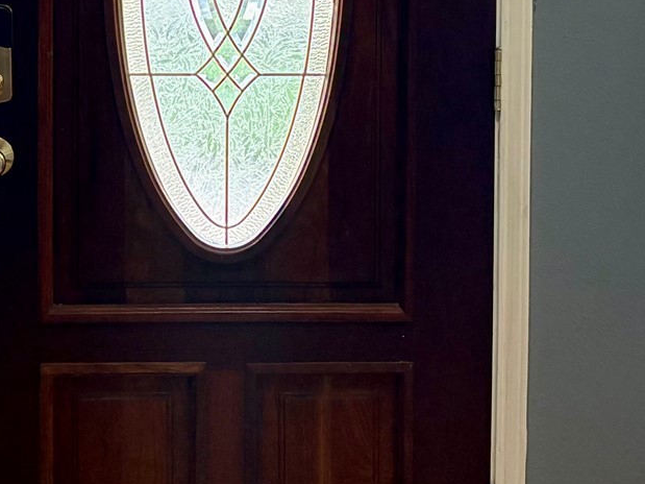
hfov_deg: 22.7
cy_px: -105
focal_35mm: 86
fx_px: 1602
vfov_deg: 16.4
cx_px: 229
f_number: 1.6
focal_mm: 5.96
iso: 160
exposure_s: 1/120
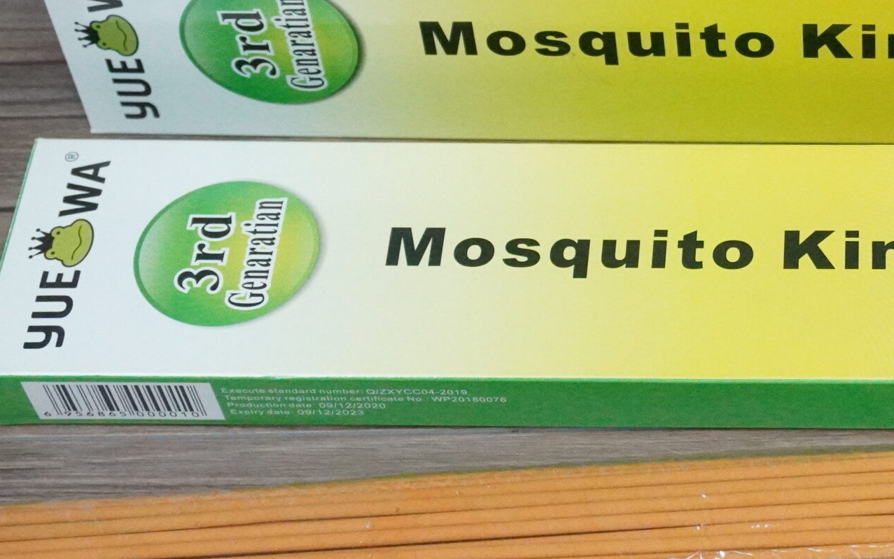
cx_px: 786
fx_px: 2315
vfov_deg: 13.8
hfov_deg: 21.4
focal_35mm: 95
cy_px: 224
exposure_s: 1/250
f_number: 6.3
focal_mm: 31
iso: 10000
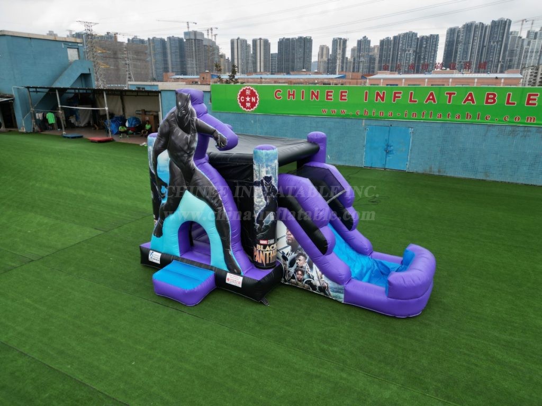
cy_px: 203
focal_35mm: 24
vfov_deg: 56.8
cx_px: 271
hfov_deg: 71.6
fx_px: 376
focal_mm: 6.72
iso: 200
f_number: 1.7
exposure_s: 1/2000
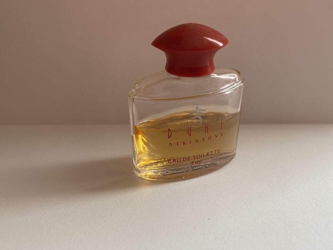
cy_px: 123
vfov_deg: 46.8
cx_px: 169
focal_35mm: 30
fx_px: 289
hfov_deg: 60.0
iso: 50
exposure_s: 1/121
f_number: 1.6
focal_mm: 4.2
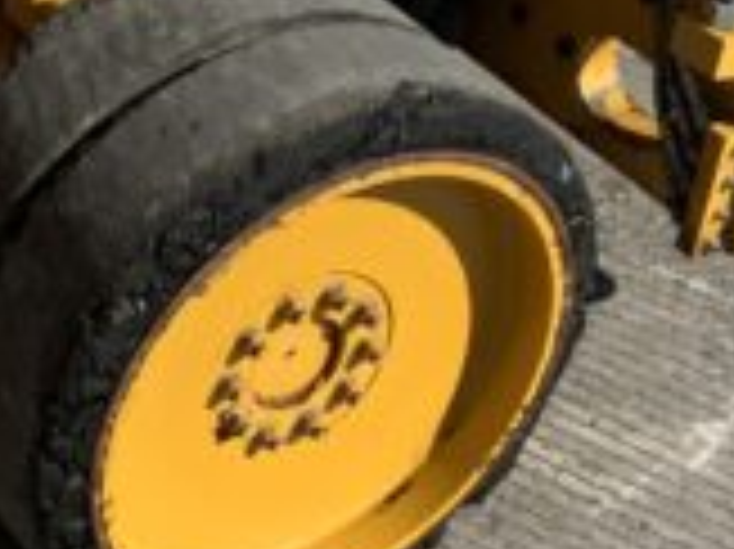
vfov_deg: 12.9
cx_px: -86
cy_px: 392
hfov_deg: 16.7
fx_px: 2415
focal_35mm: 114
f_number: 1.8
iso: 16
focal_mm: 3
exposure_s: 1/1984
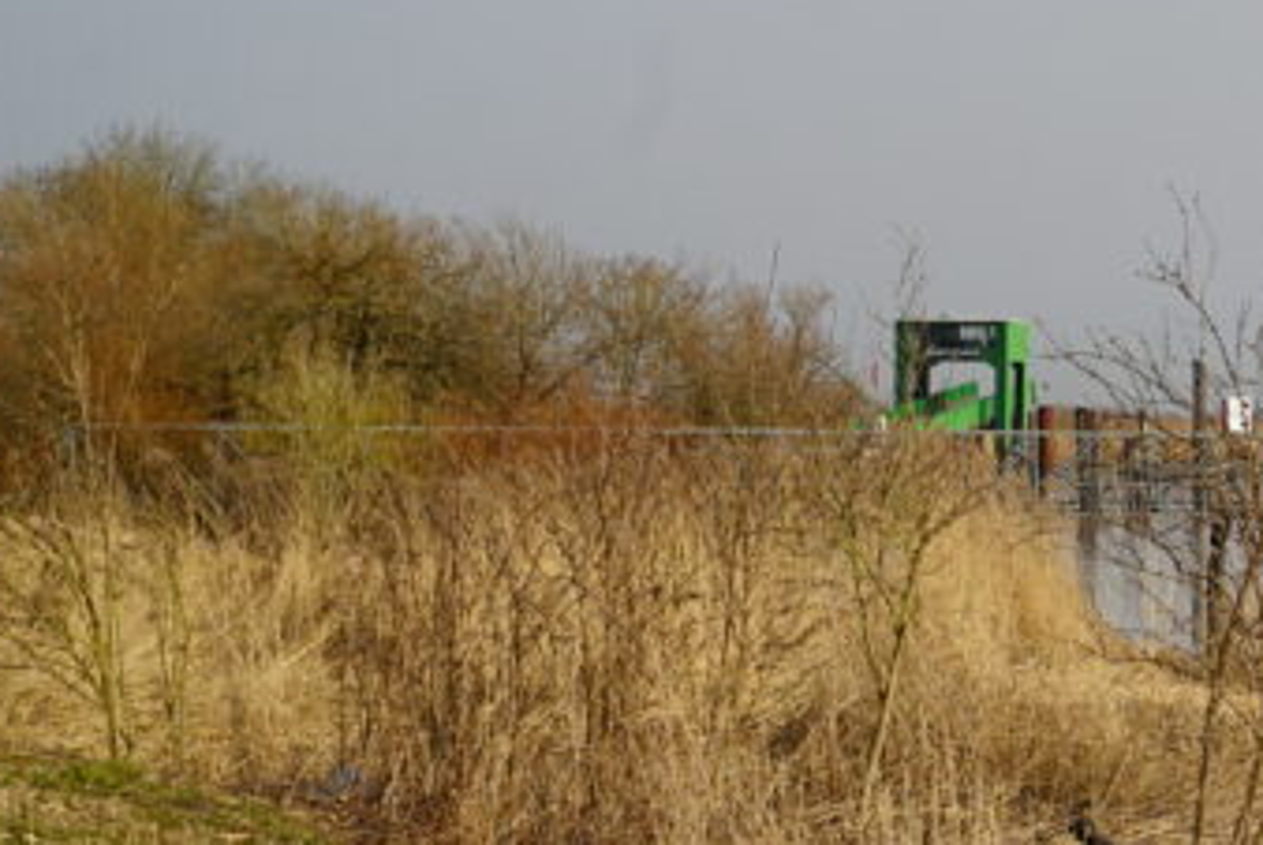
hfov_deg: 17.4
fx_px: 3722
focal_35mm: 106
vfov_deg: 12.9
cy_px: 480
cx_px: 1857
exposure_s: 1/125
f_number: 8
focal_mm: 35
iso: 100
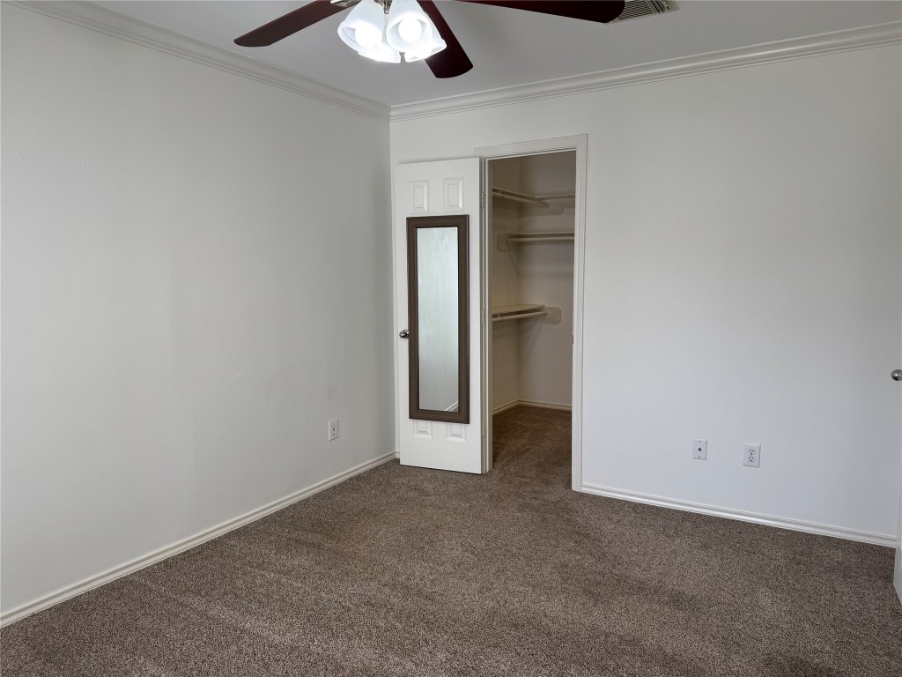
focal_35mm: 24
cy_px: 338
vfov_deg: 56.8
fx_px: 625
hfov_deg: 71.6
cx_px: 451
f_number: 1.78
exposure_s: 1/207
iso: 64
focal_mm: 6.76
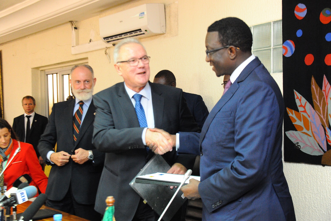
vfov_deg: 26.0
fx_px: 478
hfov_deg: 38.2
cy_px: 110
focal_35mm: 52
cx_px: 166
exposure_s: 1/100
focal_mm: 52
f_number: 5.6
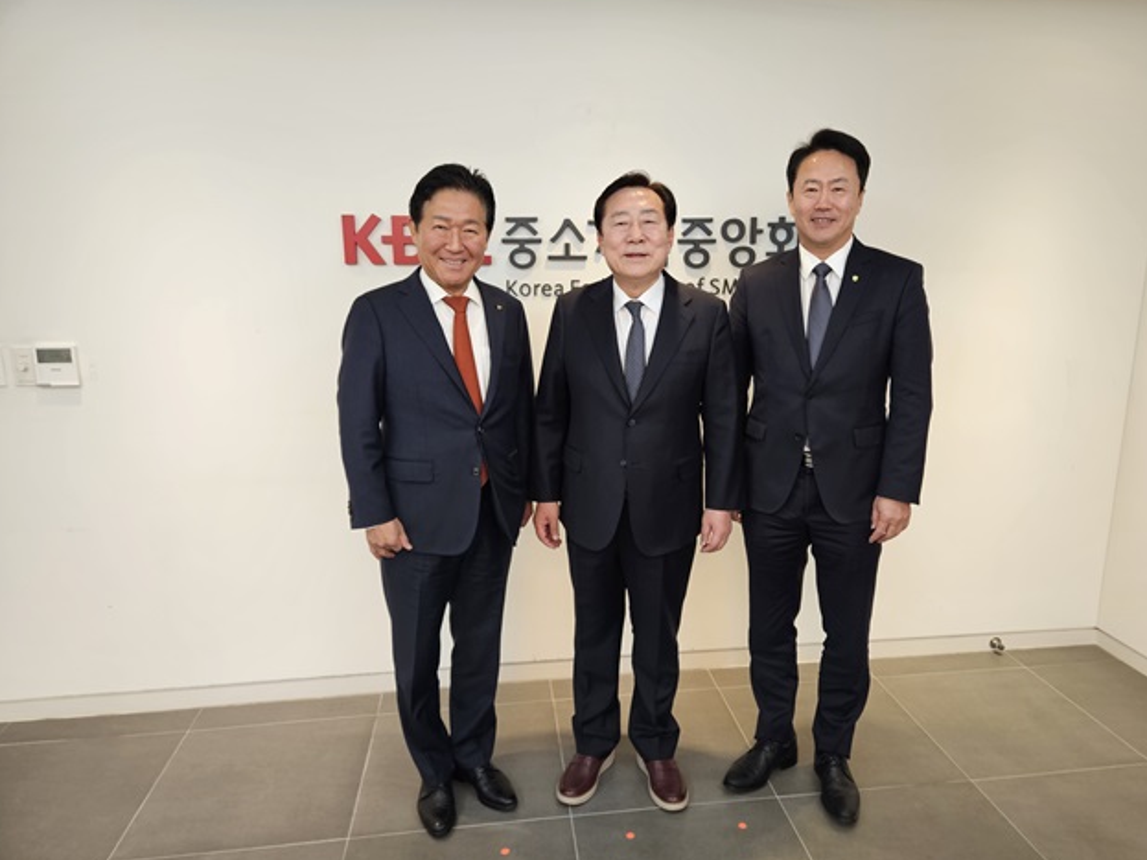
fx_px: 795
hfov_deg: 71.6
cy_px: 421
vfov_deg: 56.8
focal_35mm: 24
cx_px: 585
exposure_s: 1/120
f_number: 1.8
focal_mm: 5.4
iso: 320
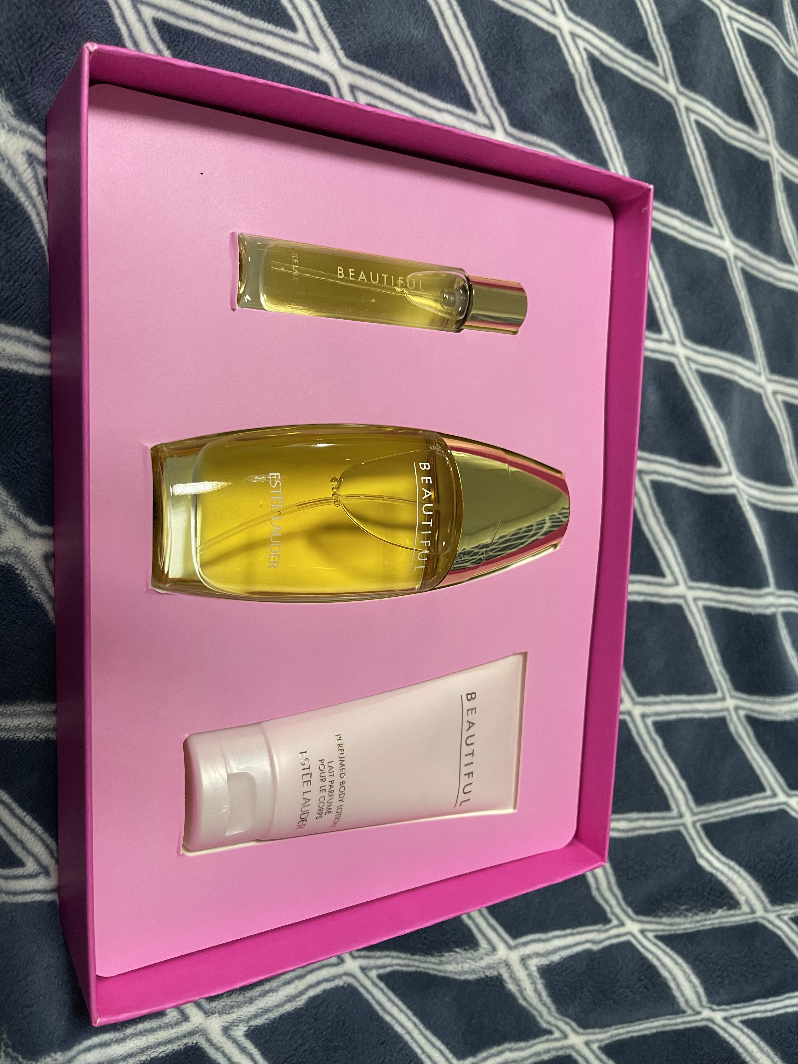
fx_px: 768
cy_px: 532
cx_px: 399
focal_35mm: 25
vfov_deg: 69.4
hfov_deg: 54.9
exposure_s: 1/60
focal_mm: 5.1
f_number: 1.6
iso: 320
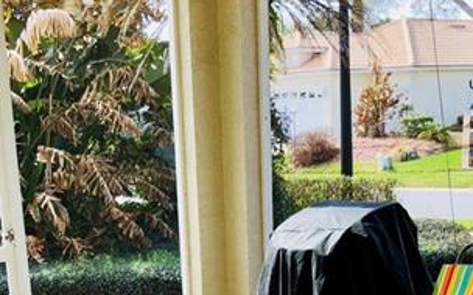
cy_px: 421
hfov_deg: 27.5
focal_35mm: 75
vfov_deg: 16.1
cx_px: 224
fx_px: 967
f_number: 1.8
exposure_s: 1/516
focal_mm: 3.99
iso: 20
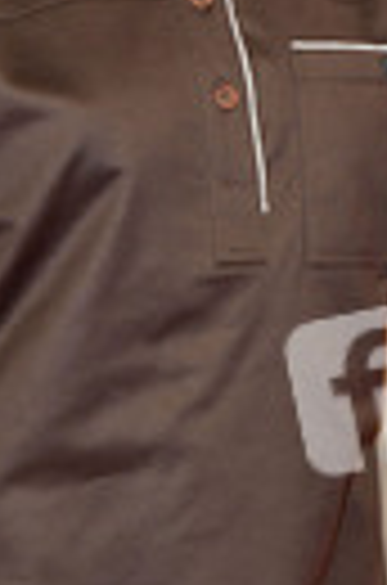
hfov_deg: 7.1
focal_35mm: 191
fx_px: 3096
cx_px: 108
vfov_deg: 10.8
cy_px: 144
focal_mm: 62
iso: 1600
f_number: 6.3
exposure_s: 1/250
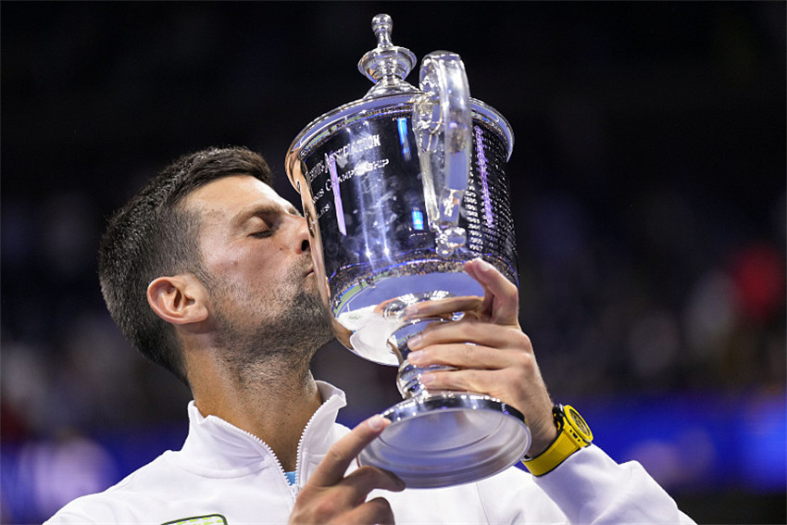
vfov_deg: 6.9
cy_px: 262
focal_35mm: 200
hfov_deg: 10.3
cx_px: 394
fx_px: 4373
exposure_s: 1/800
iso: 1600
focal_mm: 200
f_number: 2.8
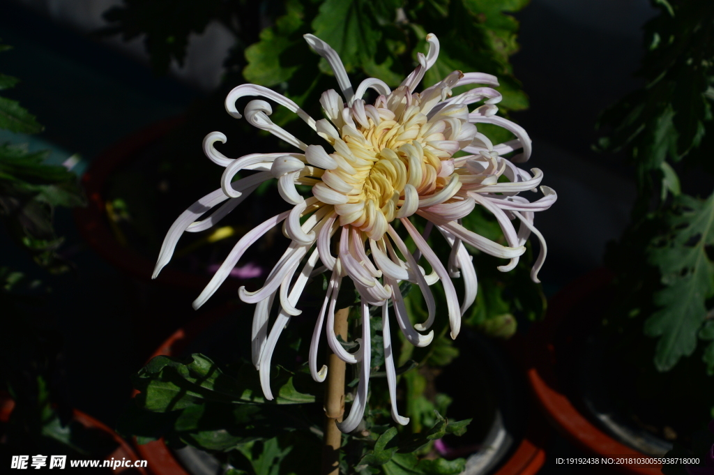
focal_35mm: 120
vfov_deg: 11.4
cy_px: 238
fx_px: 2378
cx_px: 357
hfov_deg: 17.1
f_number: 10
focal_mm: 80
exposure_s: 1/2000
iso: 200
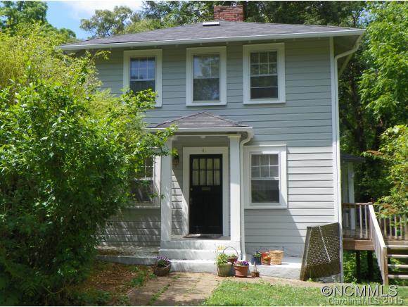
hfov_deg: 46.8
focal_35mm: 40
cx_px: 204
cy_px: 154
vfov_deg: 36.0
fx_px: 472
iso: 64
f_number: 4.5
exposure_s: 1/320
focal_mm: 7.1
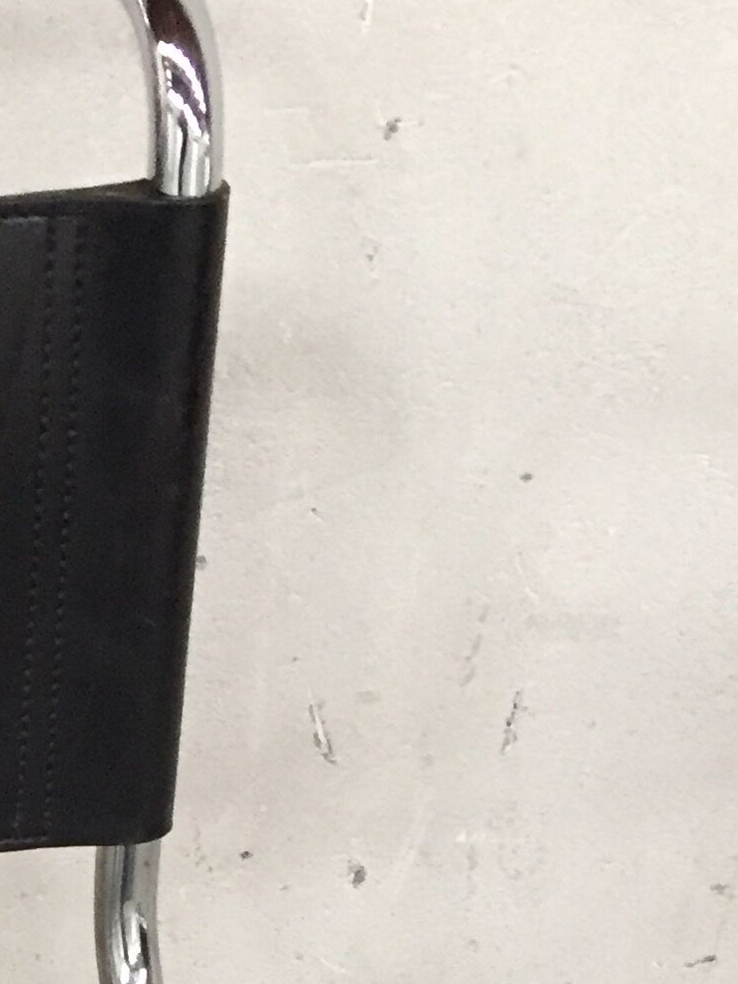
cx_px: -314
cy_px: 1403
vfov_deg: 18.5
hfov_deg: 14.5
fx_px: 2728
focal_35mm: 96
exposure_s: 1/25
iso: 250
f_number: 2.2
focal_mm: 4.15
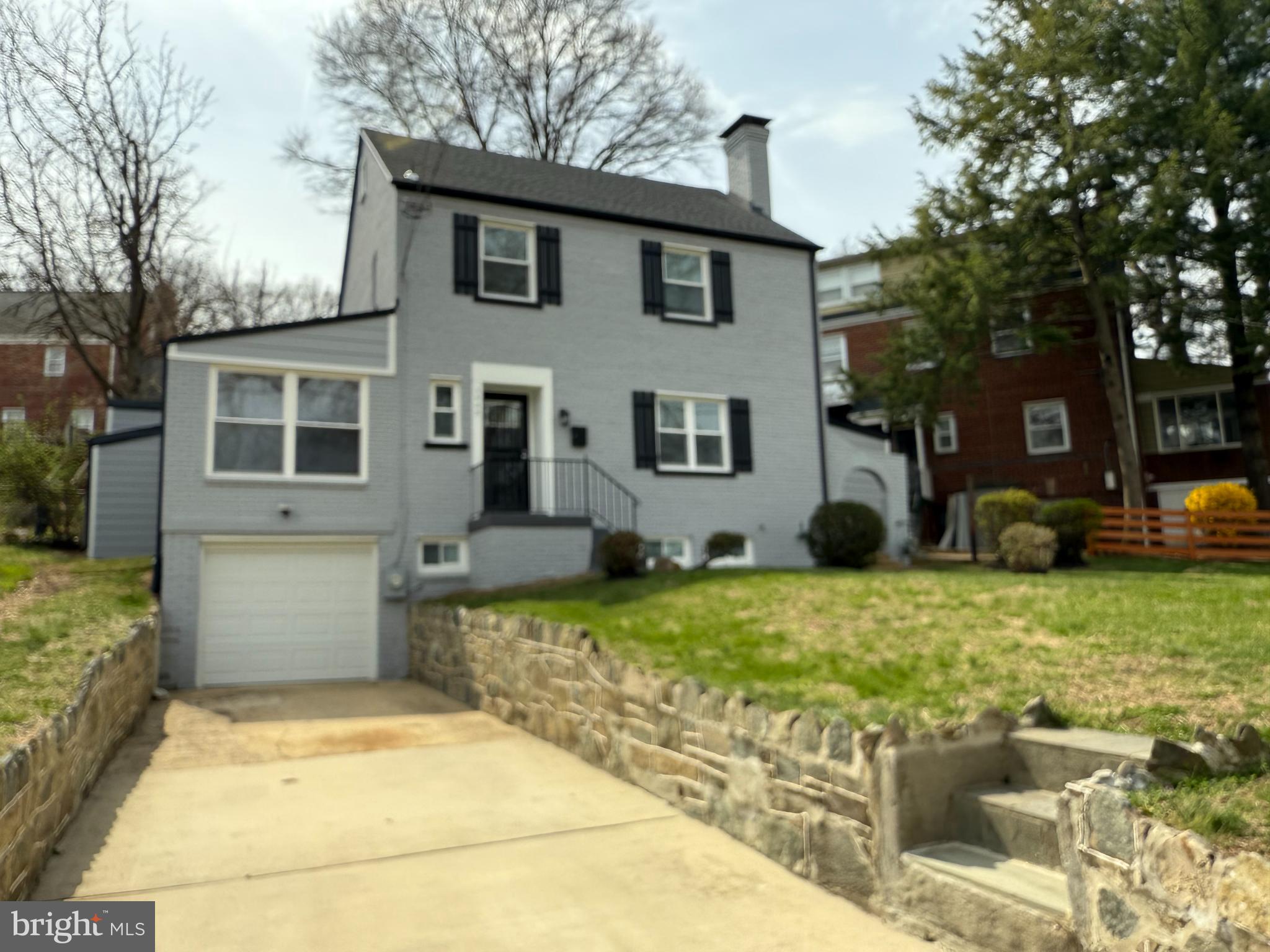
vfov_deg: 56.8
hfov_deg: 71.6
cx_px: 635
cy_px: 476
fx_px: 881
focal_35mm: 24
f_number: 2.2
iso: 40
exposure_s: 1/548
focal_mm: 2.22
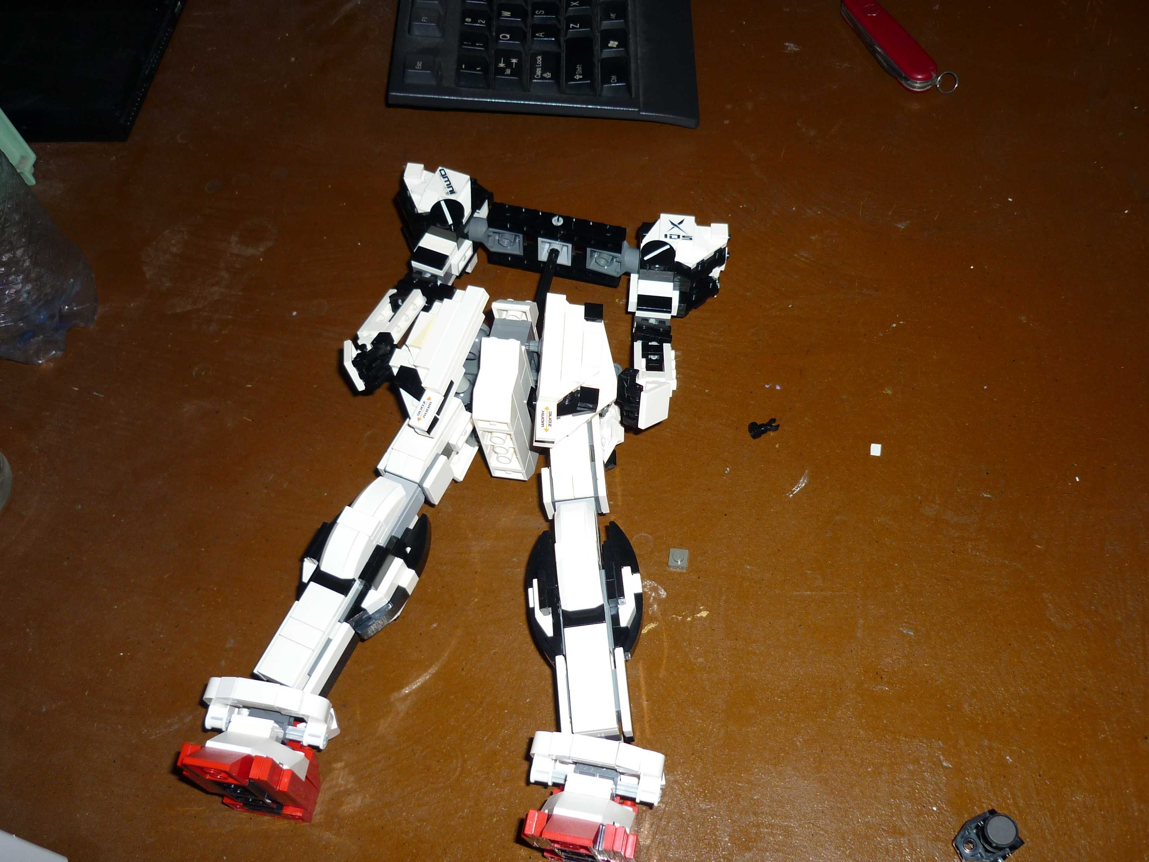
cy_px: 431
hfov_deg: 55.4
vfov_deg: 42.9
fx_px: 1095
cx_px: 574
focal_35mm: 33
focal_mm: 5.5
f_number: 2.8
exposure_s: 1/30
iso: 100
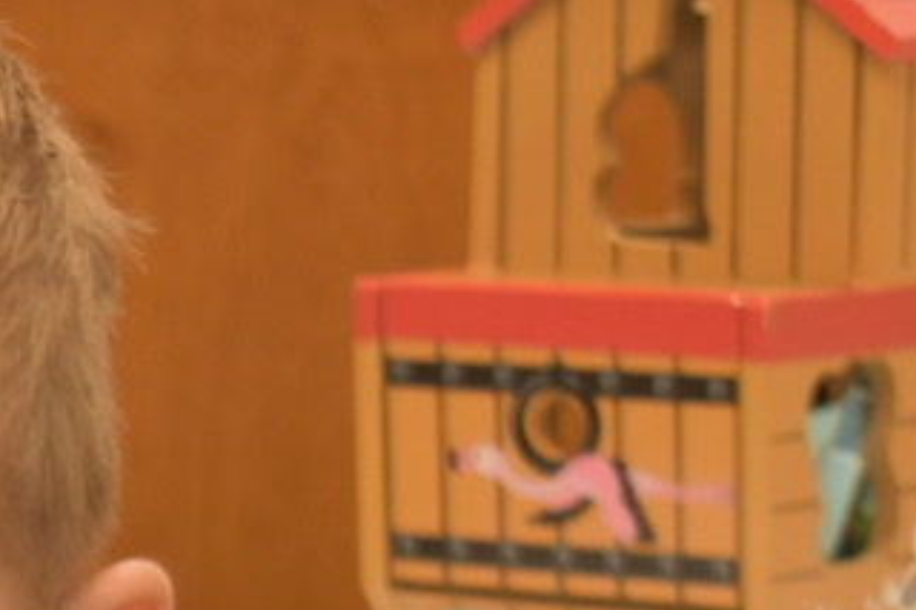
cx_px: -753
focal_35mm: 243
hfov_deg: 8.2
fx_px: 6180
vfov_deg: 5.5
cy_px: 1249
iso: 400
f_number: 5
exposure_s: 1/100
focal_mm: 32
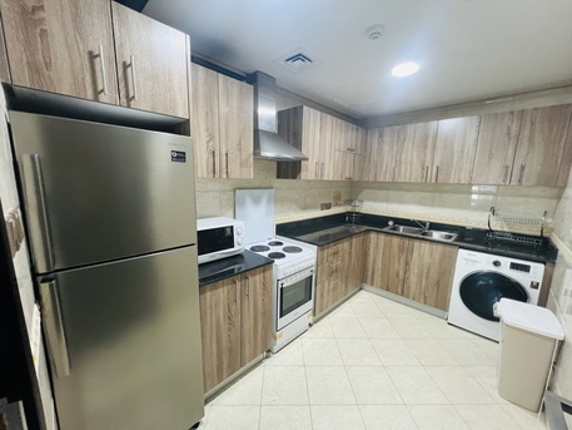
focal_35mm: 13
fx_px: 215
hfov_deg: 106.2
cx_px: 286
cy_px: 215
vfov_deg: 89.9
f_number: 1.8
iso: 160
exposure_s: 1/50
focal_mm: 1.57
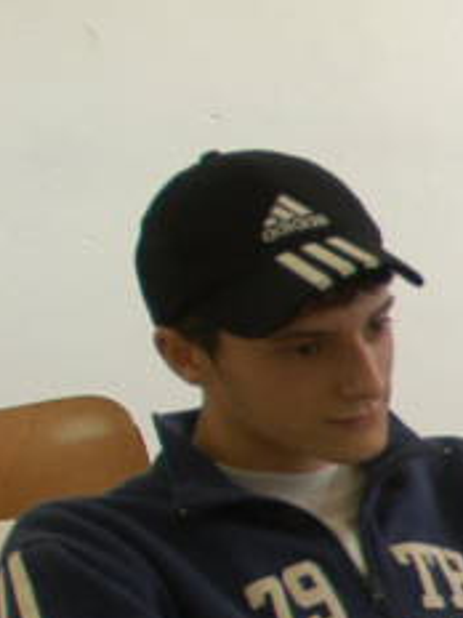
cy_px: 690
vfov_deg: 10.4
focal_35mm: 187
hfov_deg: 6.2
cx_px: 1977
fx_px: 3335
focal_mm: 20
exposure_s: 1/40
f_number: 3.2
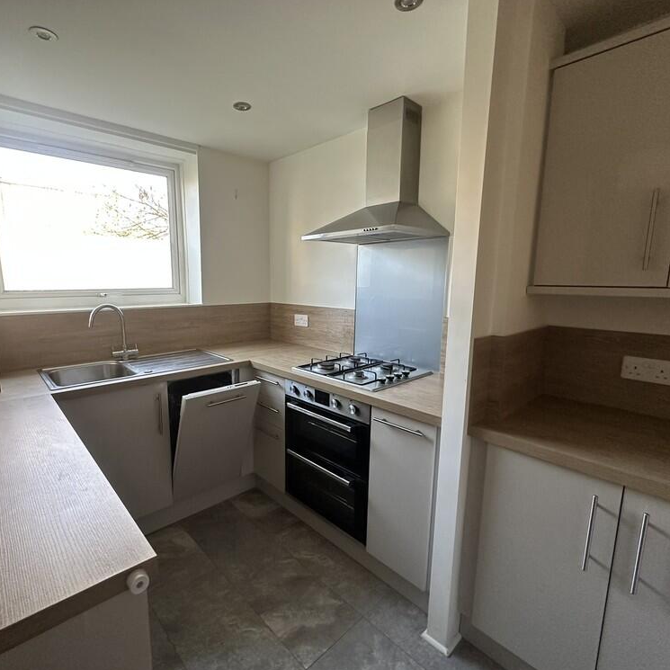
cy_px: 336
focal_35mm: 17
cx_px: 297
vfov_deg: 84.0
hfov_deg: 83.6
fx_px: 372
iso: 320
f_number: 2.2
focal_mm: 2.22
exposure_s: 1/98
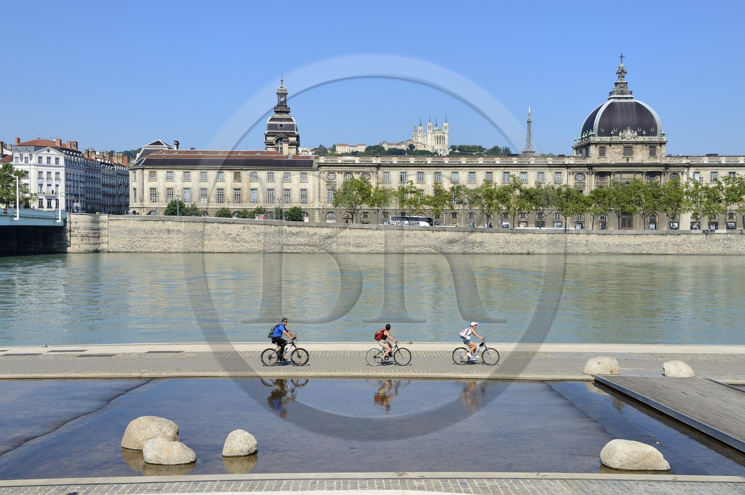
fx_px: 910
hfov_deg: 44.5
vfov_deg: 30.5
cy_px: 248
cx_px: 372
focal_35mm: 44
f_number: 11
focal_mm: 44
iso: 200
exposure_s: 1/320
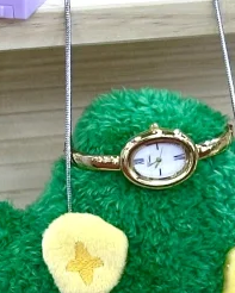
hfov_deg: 5.5
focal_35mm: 274
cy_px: 513
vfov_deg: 6.9
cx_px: 469
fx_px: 2381
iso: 64
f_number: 1.78
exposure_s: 1/100
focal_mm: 6.86
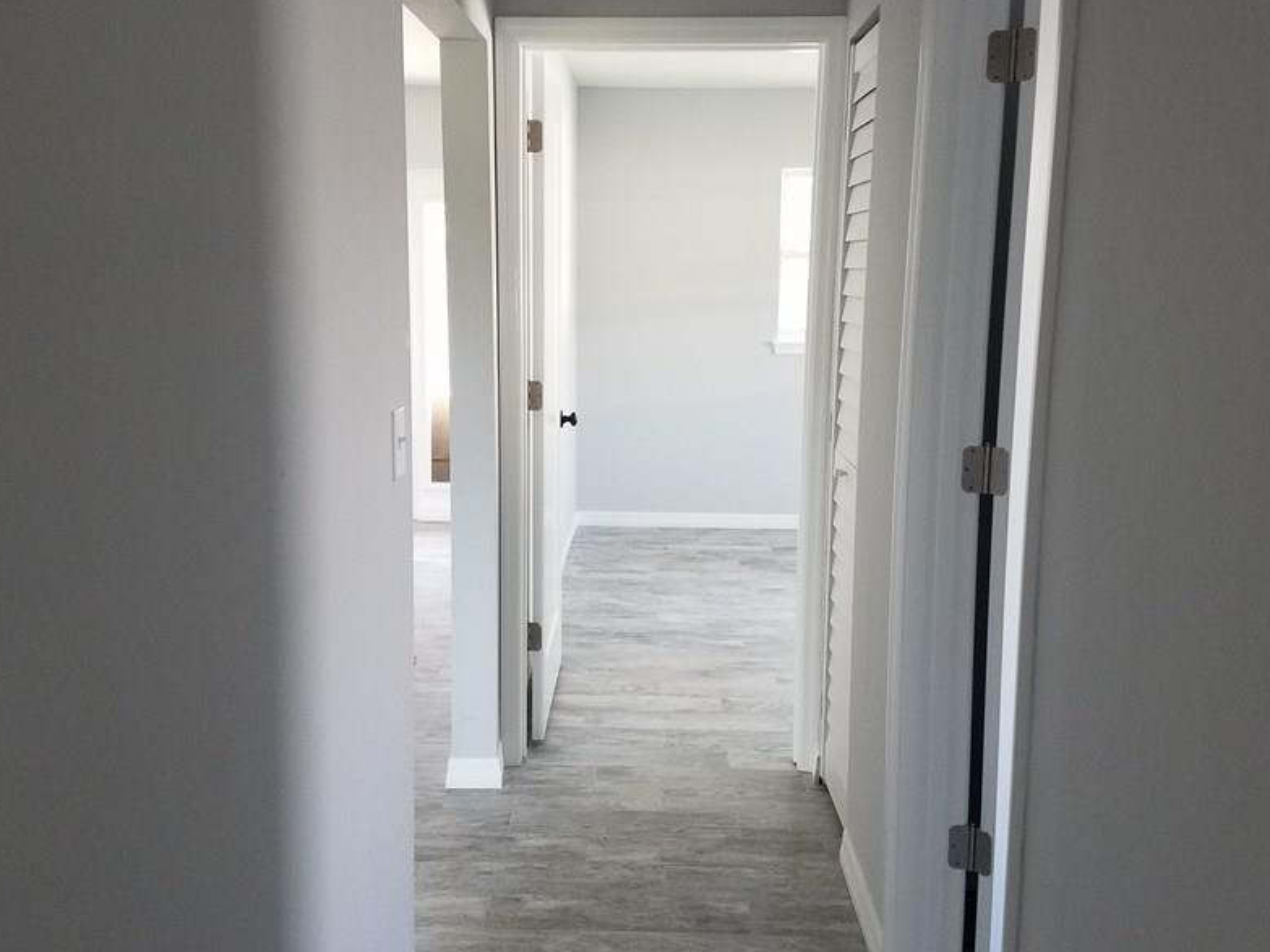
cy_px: 435
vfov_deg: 41.7
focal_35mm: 34
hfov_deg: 54.0
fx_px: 1247
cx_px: 624
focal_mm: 4.2
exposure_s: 1/60
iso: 125
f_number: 1.7
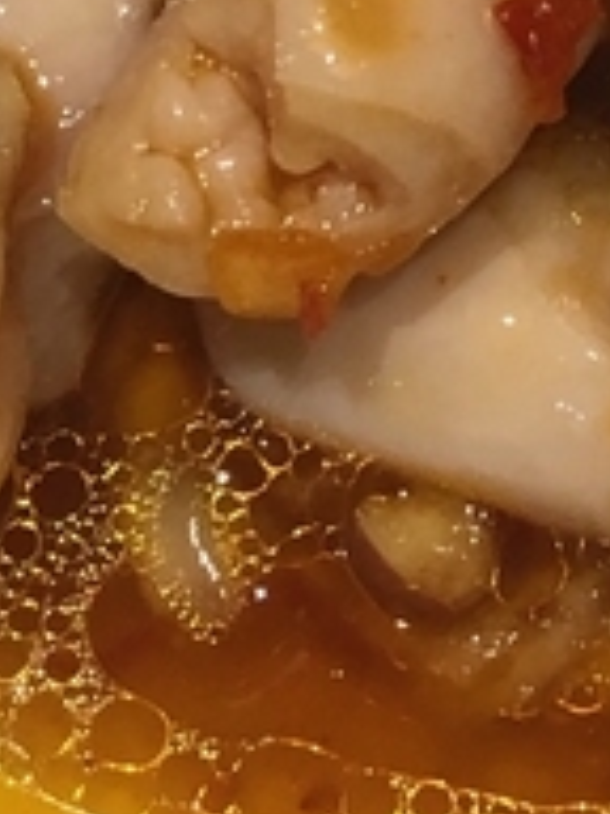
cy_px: -526
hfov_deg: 8.3
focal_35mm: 175
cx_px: 953
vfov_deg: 10.8
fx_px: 4112
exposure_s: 1/30
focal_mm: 4
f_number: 1.8
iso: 25
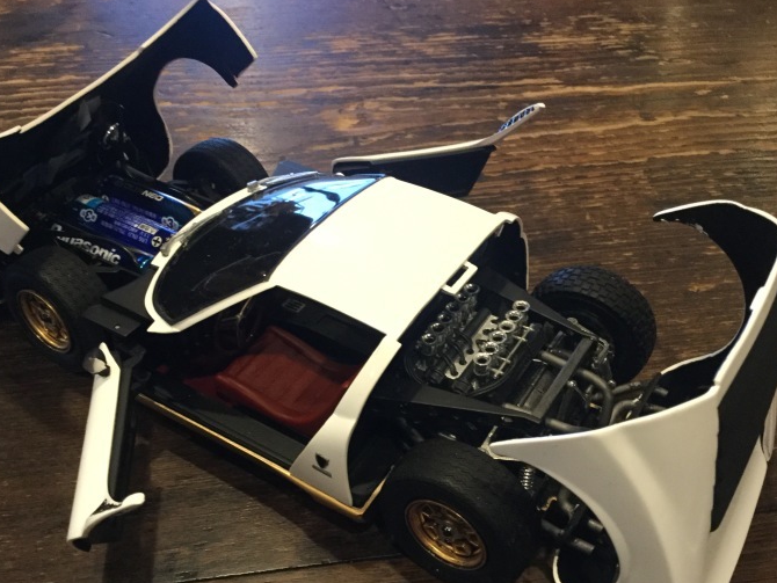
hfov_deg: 50.1
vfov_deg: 38.6
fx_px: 831
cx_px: 376
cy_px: 342
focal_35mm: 37
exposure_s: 1/24
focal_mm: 3.3
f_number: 2.4
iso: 200
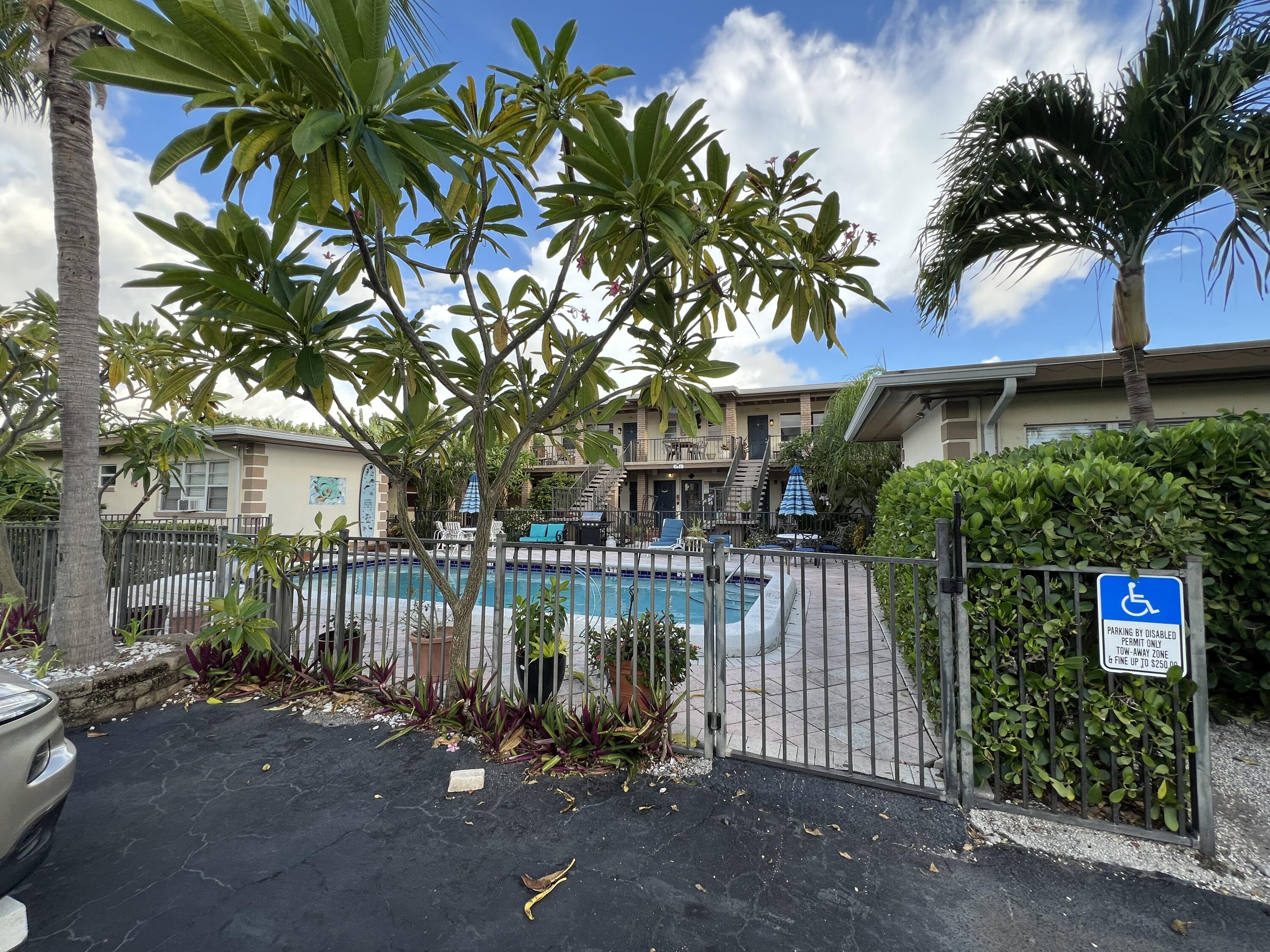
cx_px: 635
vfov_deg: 89.9
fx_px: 477
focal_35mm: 13
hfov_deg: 106.2
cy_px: 476
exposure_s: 1/265
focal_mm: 1.57
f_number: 1.8
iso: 32
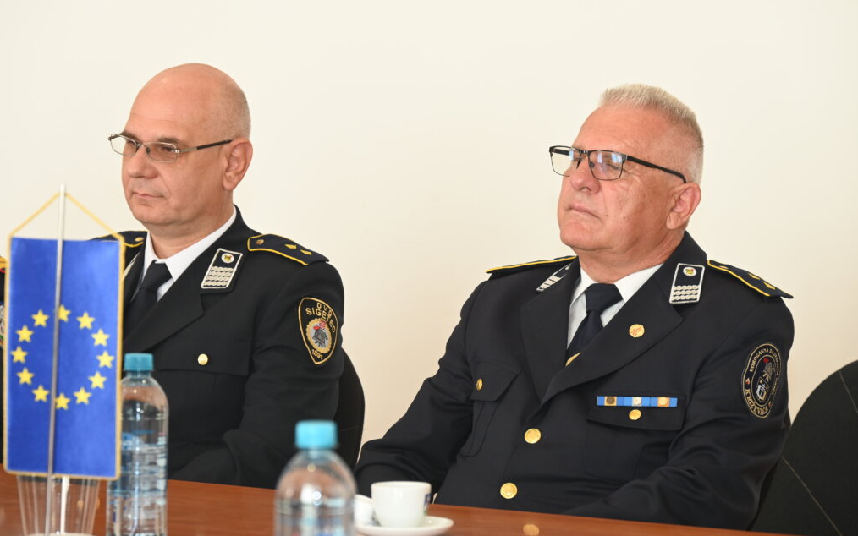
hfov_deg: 19.3
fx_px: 2526
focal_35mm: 108
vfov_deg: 12.1
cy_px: 273
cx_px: 430
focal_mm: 105
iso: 1800
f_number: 6.3
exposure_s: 1/125
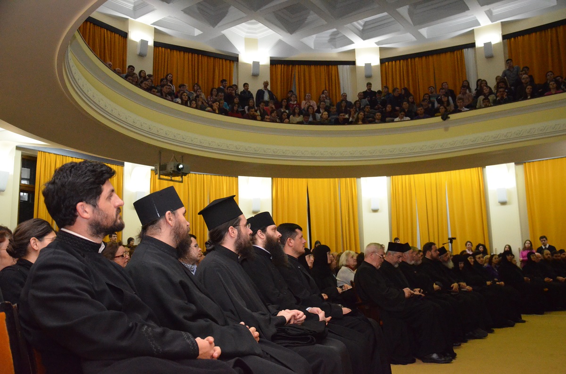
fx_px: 518
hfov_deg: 57.3
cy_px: 187
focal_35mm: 33
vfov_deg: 39.8
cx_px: 283
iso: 5000
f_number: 4
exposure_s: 1/80
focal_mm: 22
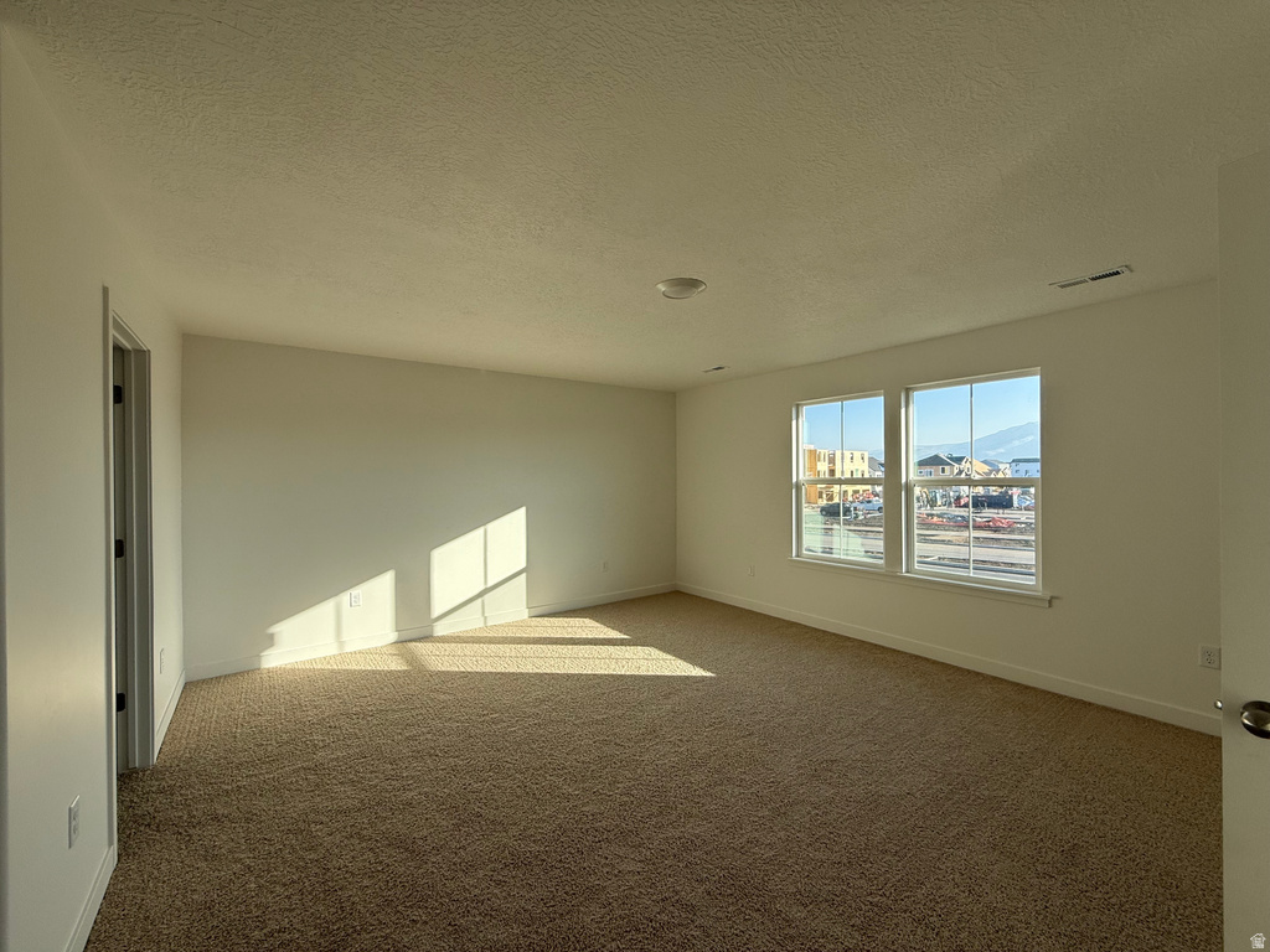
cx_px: 635
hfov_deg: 102.1
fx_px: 514
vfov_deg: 85.7
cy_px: 476
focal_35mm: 14
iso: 50
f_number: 2.2
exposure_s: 1/638
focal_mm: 2.22
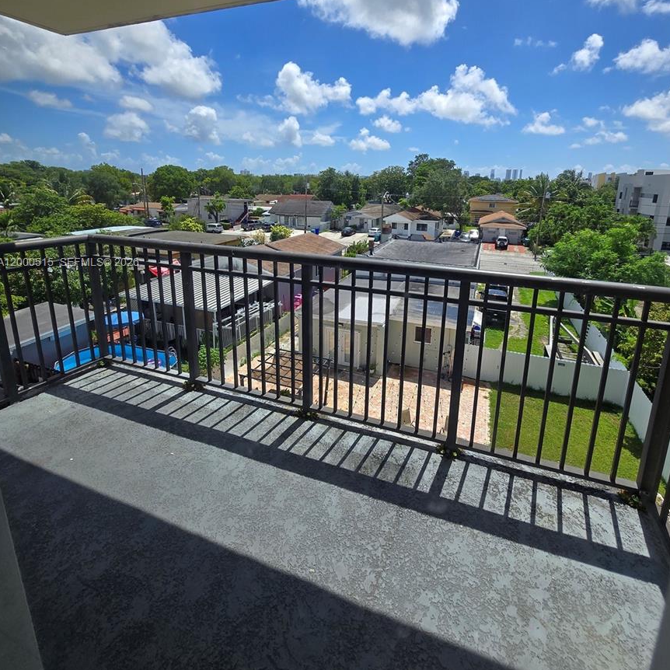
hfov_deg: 87.4
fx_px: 350
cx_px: 345
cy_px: 263
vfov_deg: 86.2
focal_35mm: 16
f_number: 2.2
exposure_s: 1/586
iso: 25
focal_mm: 1.7
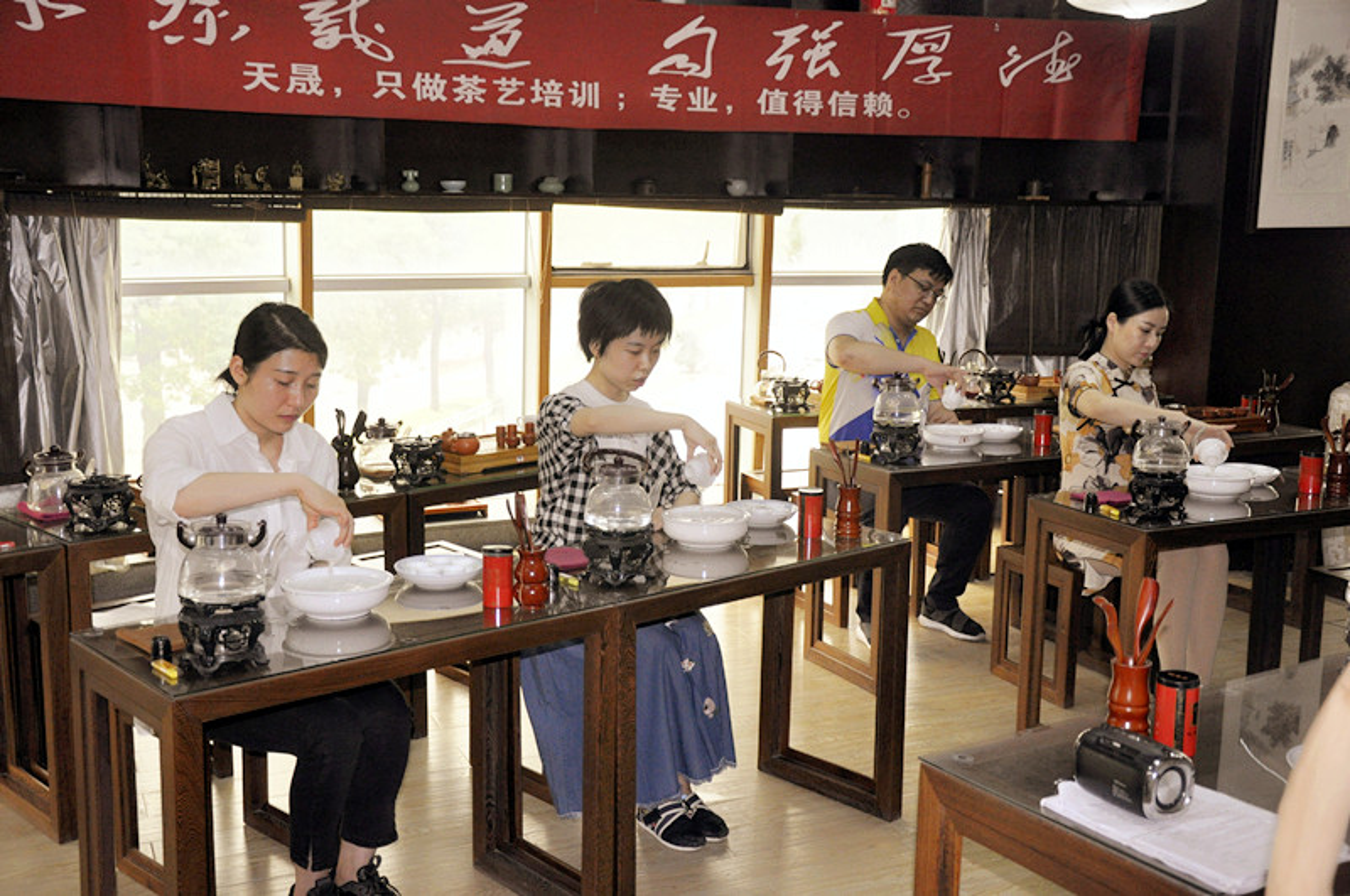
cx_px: 675
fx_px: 1460
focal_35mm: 39
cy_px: 448
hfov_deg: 49.6
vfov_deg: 34.1
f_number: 4
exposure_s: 1/125
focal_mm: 26
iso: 800
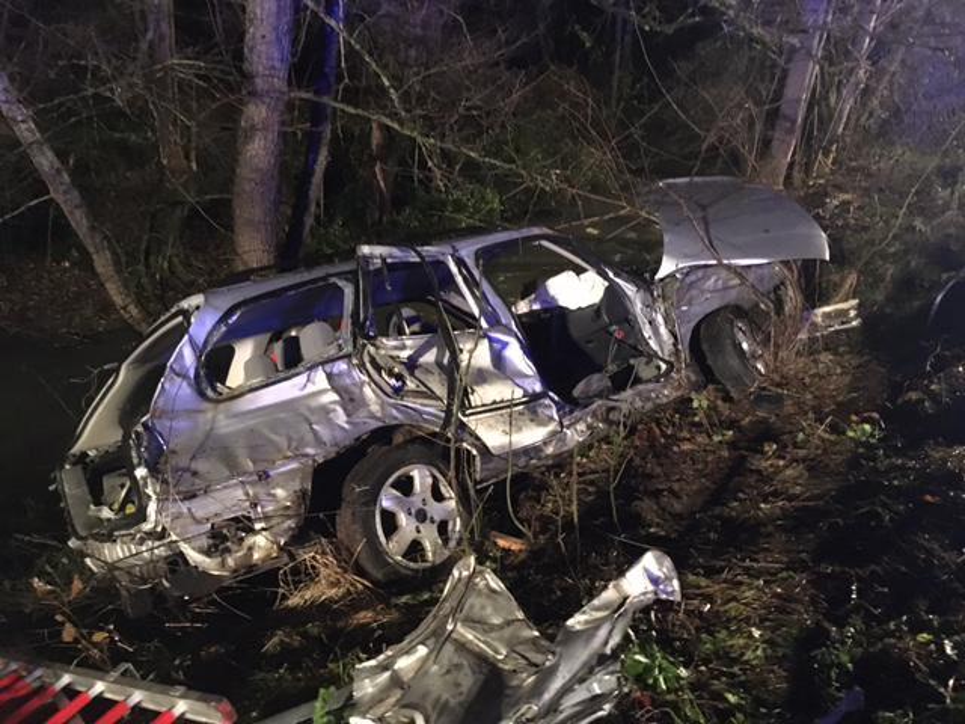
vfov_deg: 48.2
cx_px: 482
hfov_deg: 61.7
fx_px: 808
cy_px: 362
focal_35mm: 29
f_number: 2.2
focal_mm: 4.15
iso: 800
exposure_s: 1/17
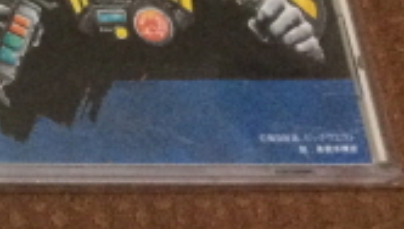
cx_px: -555
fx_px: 1631
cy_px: -236
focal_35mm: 152
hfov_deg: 11.7
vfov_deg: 7.7
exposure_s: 1/30
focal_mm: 4.15
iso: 250
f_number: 2.2
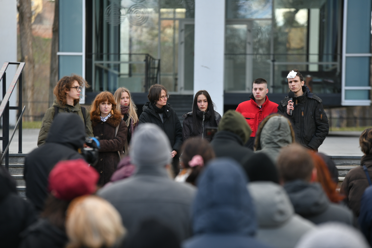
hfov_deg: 11.1
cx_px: 186
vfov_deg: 7.4
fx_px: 1912
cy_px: 124
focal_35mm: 185
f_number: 4
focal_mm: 185
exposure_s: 1/500
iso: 200
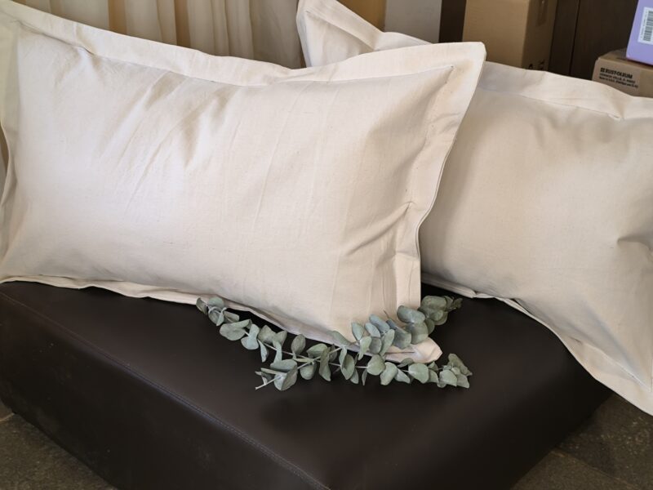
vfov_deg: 31.5
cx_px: 326
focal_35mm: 46
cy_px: 245
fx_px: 868
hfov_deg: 41.2
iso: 500
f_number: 1.65
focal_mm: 6.14
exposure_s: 1/50
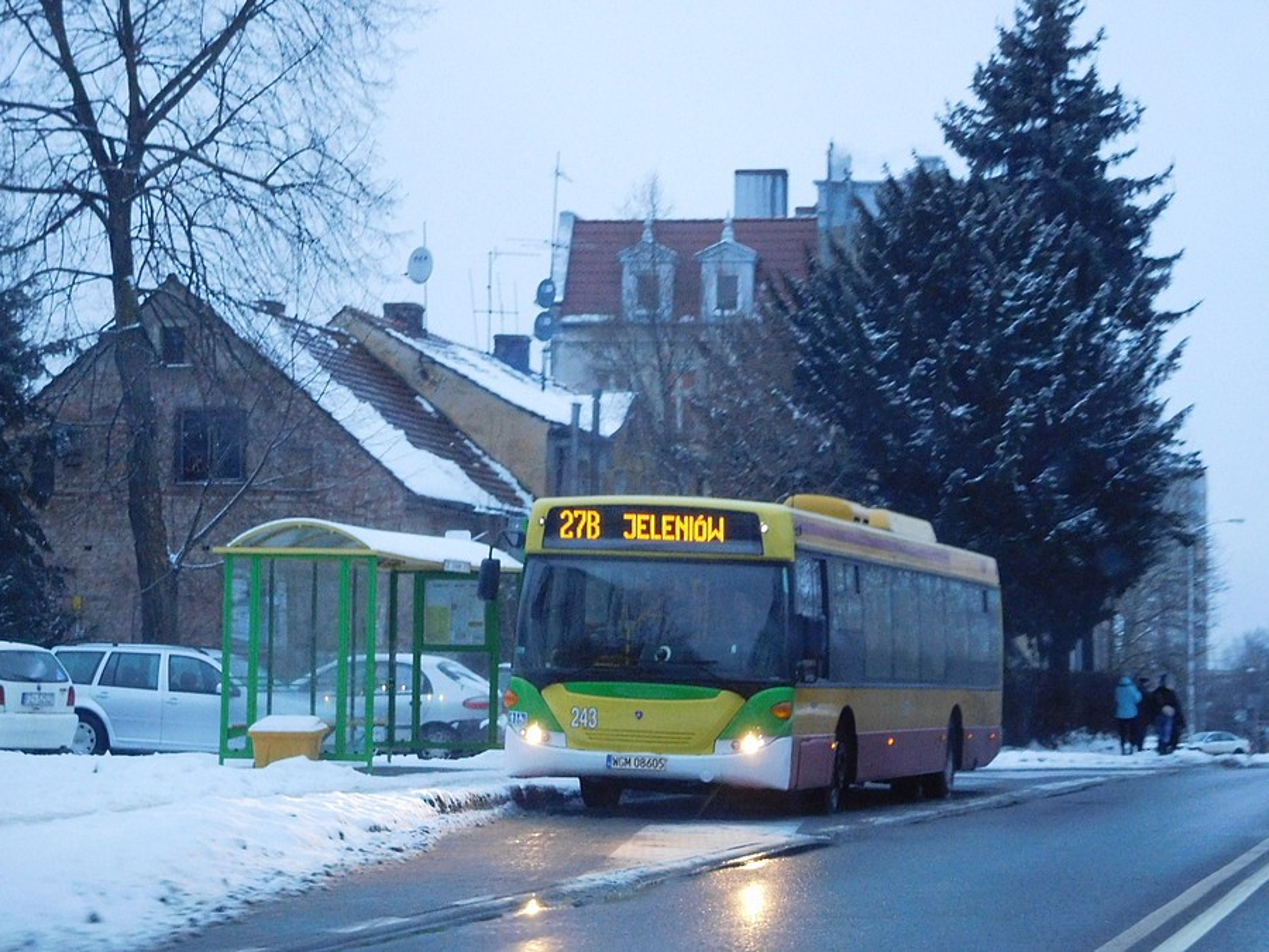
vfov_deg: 16.4
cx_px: 634
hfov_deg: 21.8
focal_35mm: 90
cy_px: 476
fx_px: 3299
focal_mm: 16.1
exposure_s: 1/50
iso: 800
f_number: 4.7
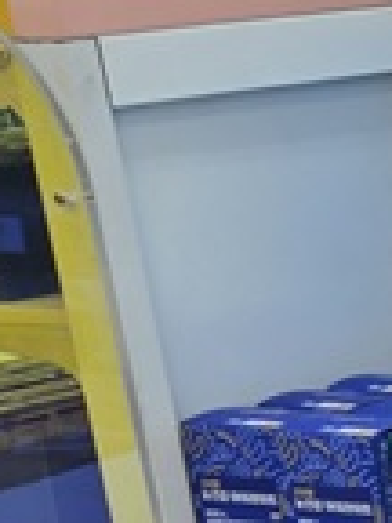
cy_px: 483
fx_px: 2597
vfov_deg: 11.4
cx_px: 1884
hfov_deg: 6.1
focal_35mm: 172
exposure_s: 1/139
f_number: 1.8
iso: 25
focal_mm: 5.4
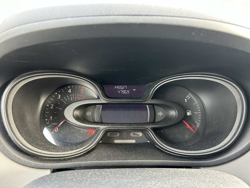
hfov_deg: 67.3
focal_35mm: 26
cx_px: 125
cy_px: 94
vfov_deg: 53.1
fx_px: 188
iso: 200
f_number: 1.5
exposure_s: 1/60
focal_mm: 5.7
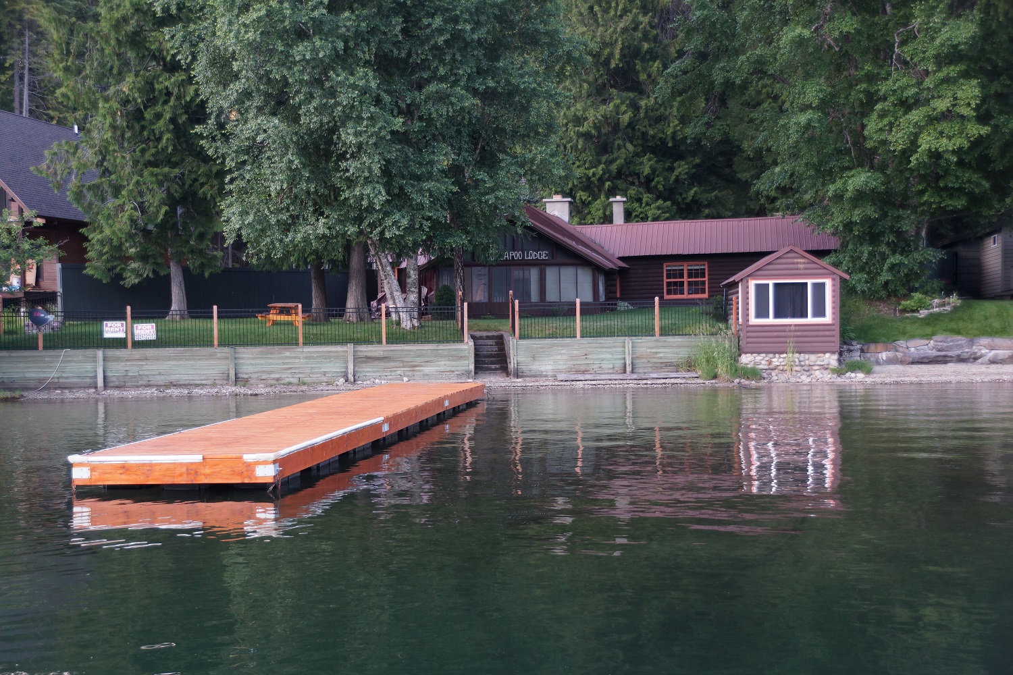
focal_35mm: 42
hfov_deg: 46.4
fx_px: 1182
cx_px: 506
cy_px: 338
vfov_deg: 31.9
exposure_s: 1/60
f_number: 4
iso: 400
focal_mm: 28
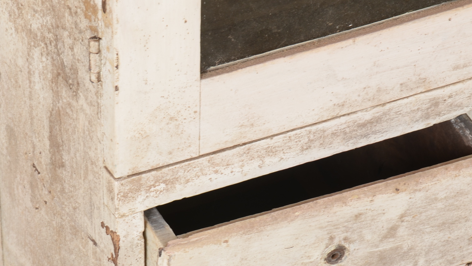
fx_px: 3365
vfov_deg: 4.5
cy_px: 249
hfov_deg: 8.0
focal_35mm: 269
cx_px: 245
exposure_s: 1/100
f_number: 13
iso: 125
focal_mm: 105
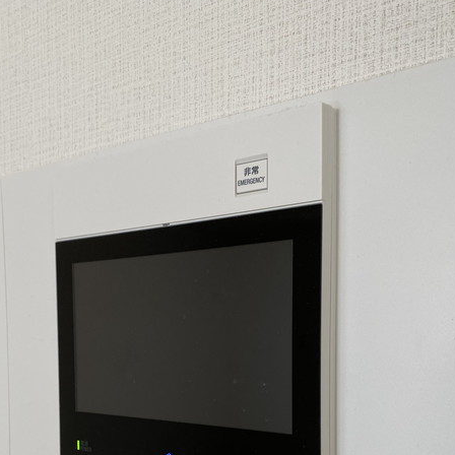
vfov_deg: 38.9
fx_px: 610
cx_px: 197
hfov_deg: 40.8
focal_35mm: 41
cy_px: 383
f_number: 1.8
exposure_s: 1/100
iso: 100
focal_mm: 4.25
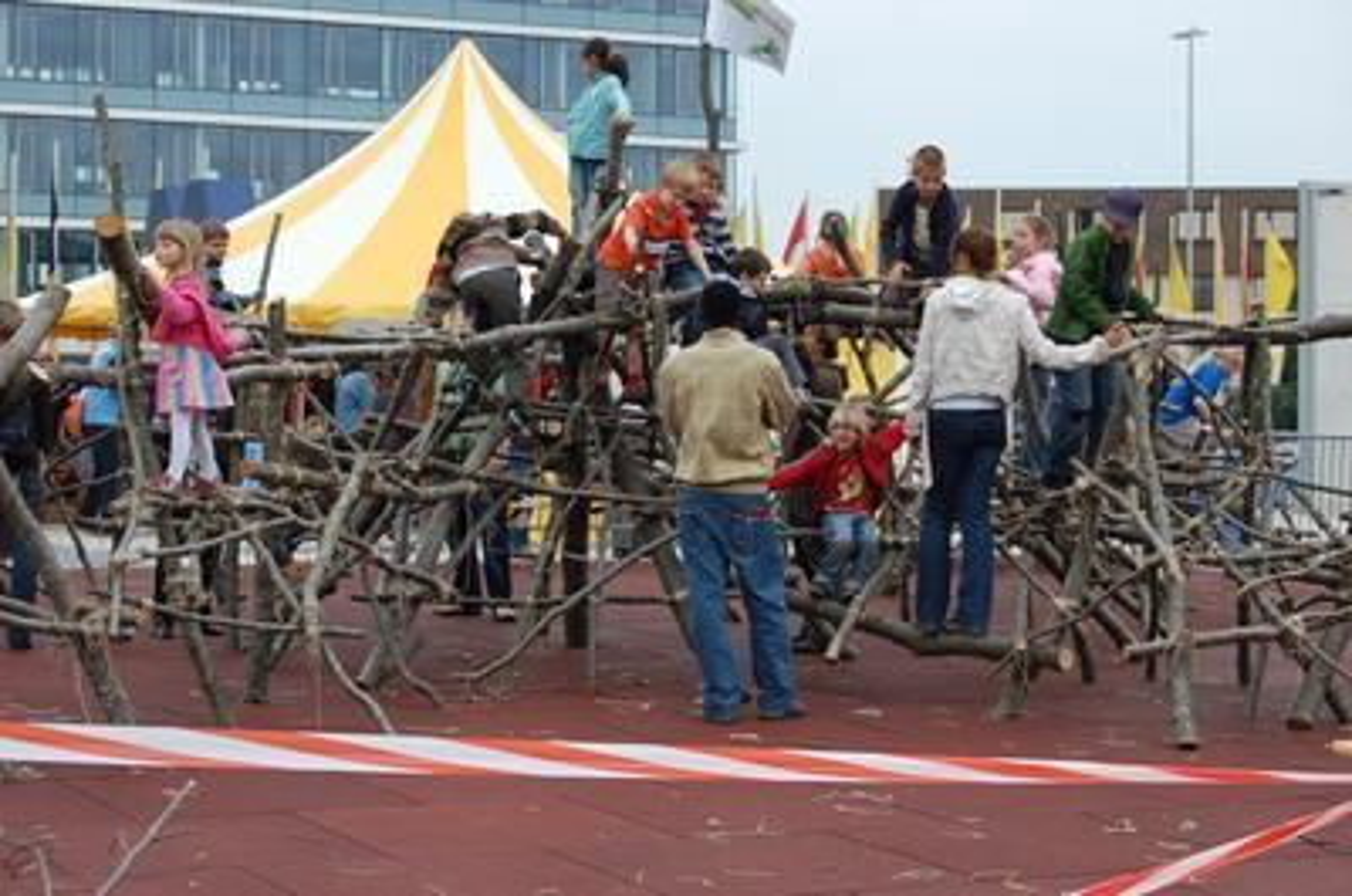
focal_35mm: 82
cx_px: 676
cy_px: 448
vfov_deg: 16.5
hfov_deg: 24.7
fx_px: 3092
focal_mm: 55
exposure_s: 1/250
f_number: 8
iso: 400
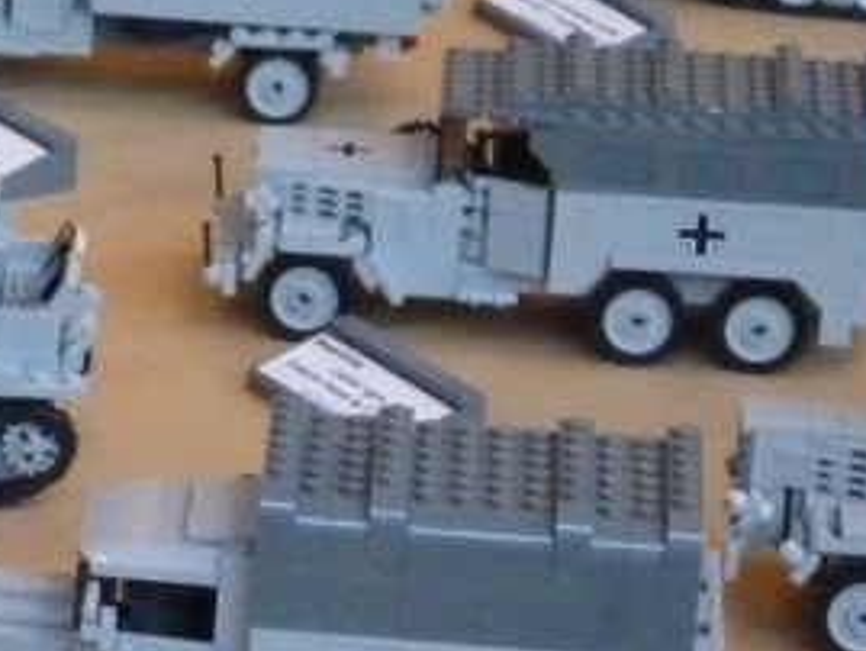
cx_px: -538
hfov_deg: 8.0
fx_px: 6007
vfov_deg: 6.2
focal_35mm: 240
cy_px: 551
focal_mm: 10.3
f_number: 4
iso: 800
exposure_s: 1/40
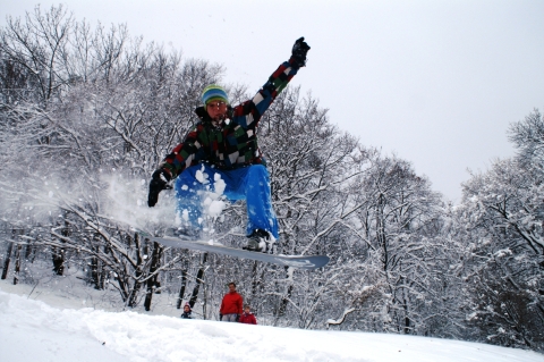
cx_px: 272
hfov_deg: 62.0
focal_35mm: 30
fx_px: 453
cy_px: 181
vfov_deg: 43.5
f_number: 5
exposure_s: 1/1000
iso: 400
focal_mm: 20
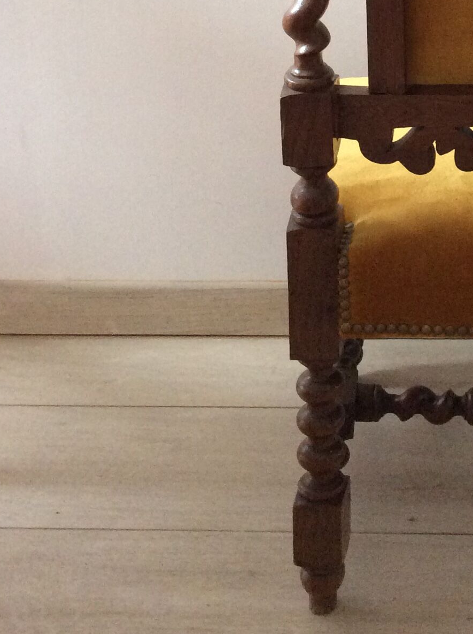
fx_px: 1279
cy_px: -24
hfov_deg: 20.2
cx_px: 484
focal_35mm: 70
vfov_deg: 26.1
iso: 200
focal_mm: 3.3
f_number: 2.4
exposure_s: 1/25
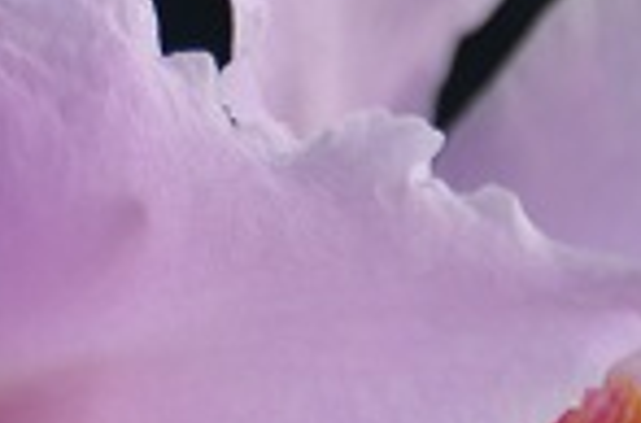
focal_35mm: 380
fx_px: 6744
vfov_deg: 3.6
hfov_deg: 5.4
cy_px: 406
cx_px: -92
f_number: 5
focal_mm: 62
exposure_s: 1/100
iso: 400
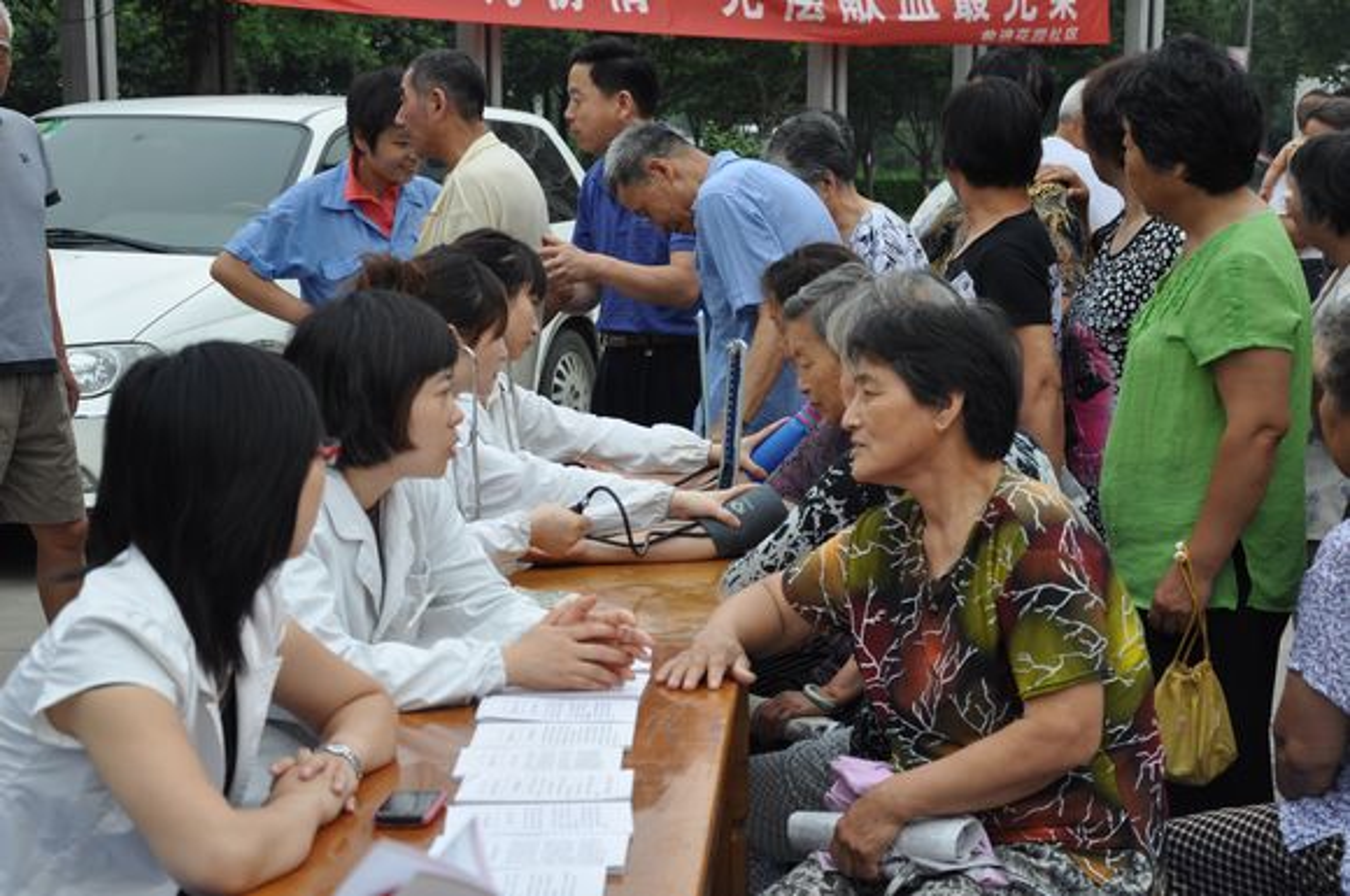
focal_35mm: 75
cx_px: 675
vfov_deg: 18.1
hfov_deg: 27.0
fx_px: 2809
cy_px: 448
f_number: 7.1
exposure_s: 1/200
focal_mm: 50
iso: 200
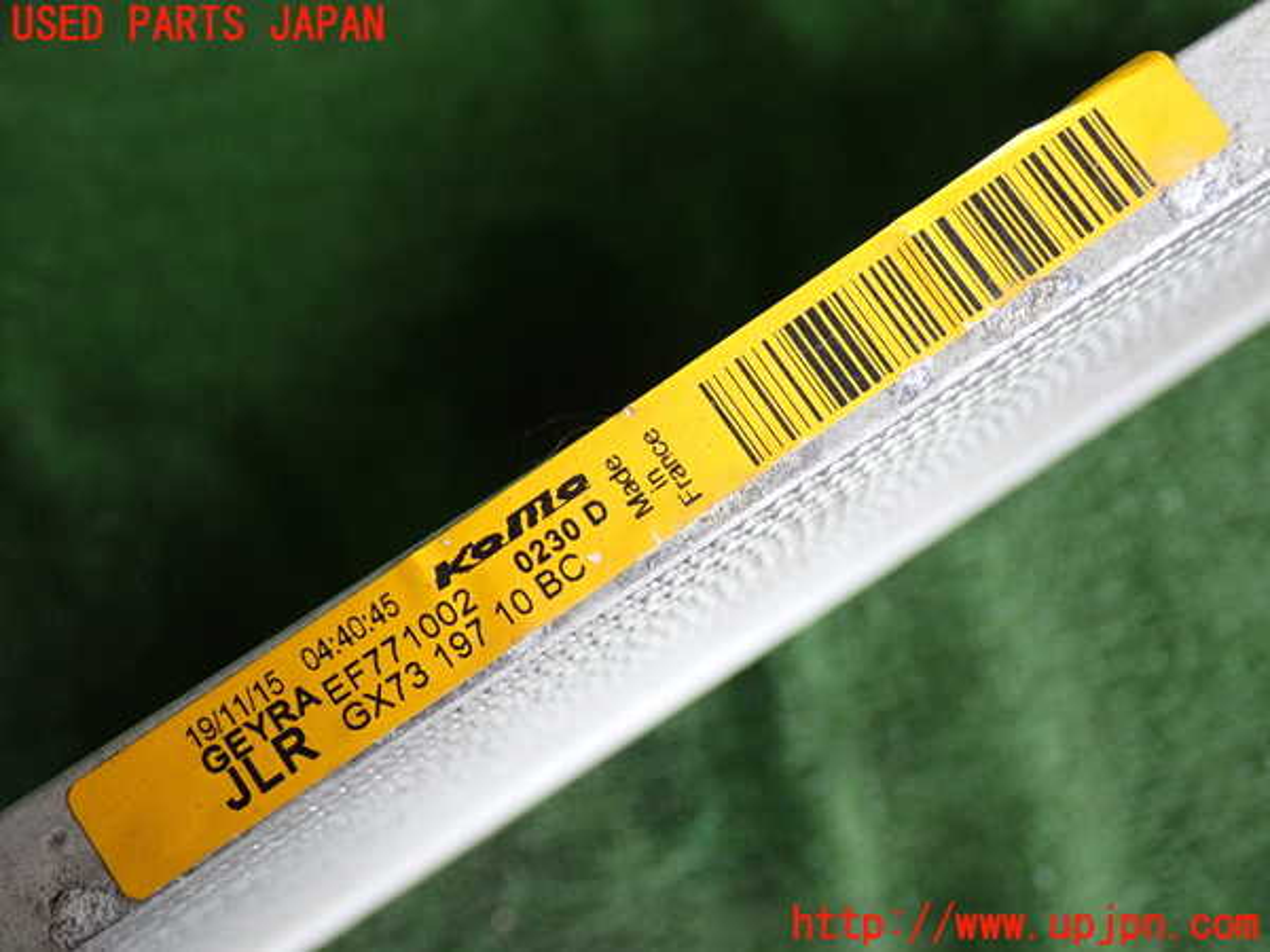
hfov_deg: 40.4
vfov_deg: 30.9
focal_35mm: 47
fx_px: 1724
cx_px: 635
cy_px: 476
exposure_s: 1/125
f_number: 3.1
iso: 500
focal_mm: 8.4
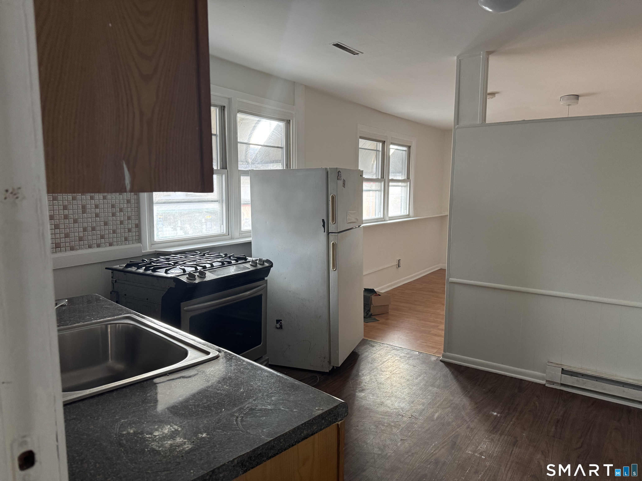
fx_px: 445
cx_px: 321
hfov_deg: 71.6
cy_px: 240
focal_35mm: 24
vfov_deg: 56.8
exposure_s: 1/60
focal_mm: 6.76
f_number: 1.78
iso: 320
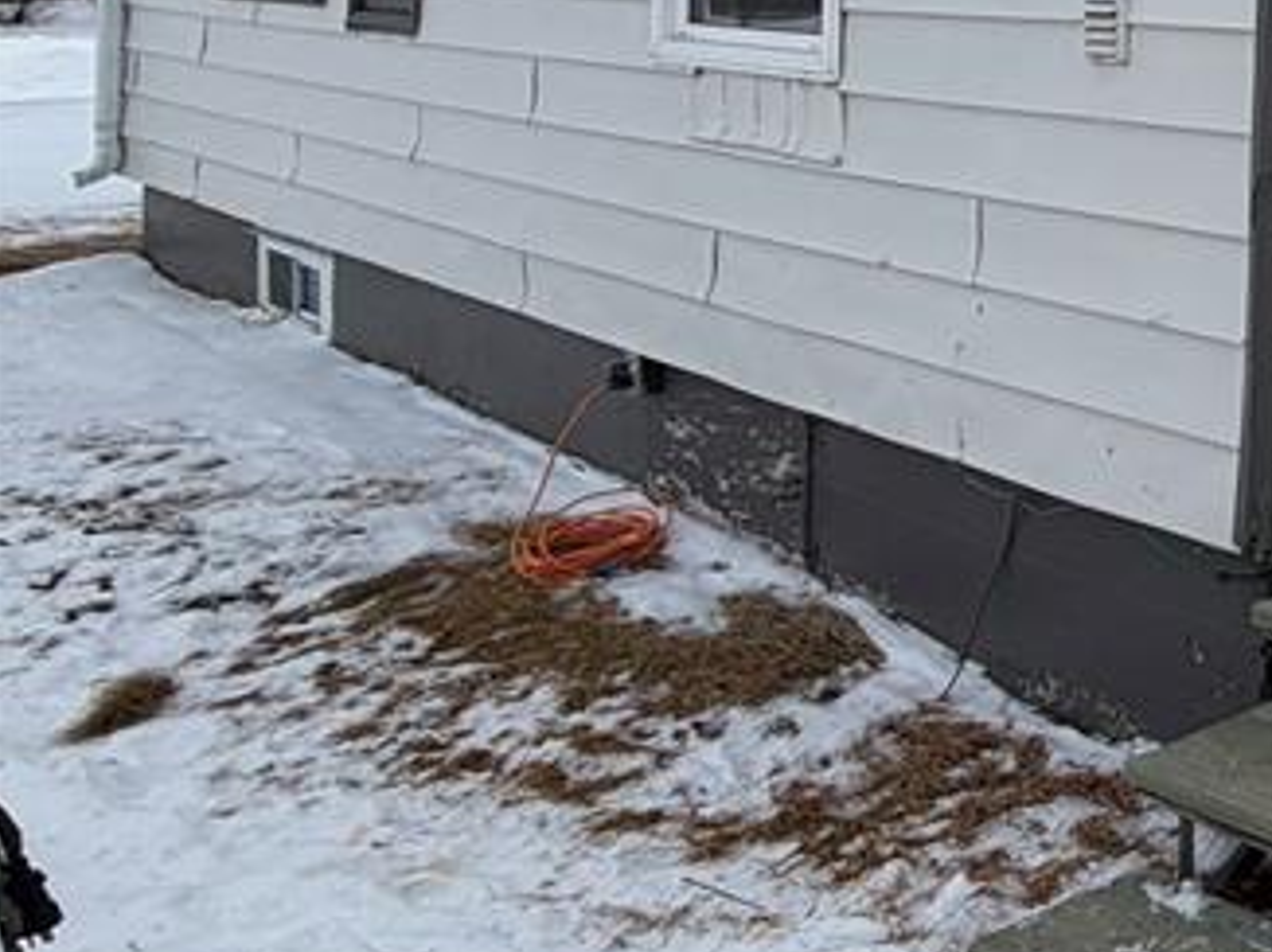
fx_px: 1616
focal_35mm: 44
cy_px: 74
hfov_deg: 27.0
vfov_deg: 31.1
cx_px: 1990
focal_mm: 2.22
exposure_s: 1/1312
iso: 20
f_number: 2.2
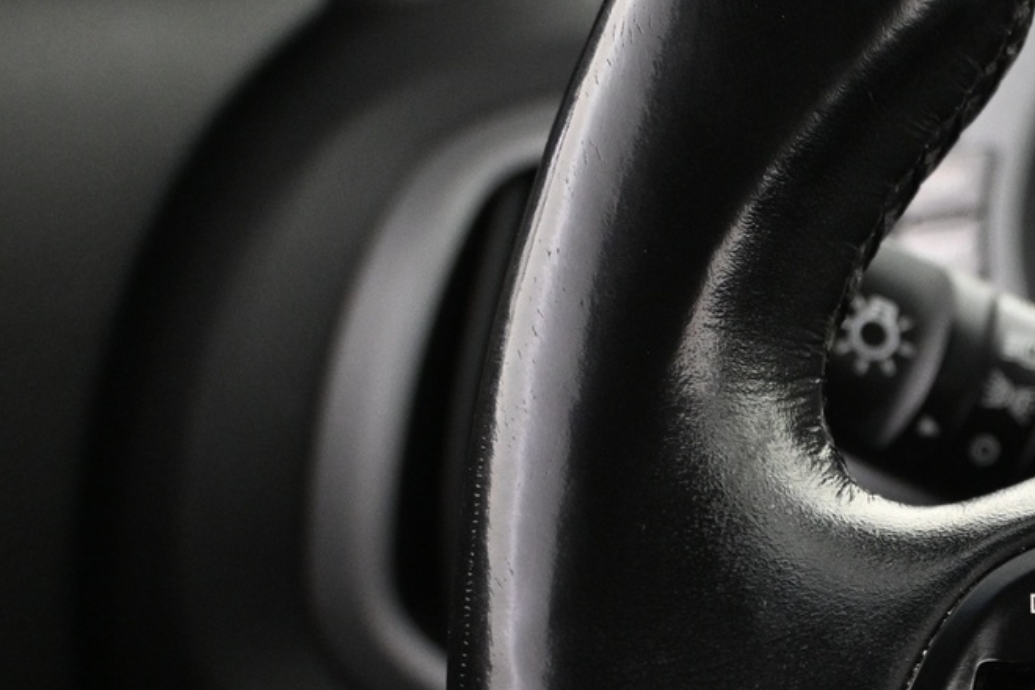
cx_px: 1189
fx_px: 2381
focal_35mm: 83
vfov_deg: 16.1
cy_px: 739
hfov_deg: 22.8
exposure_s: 1/20
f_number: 4
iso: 1600
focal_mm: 22.5
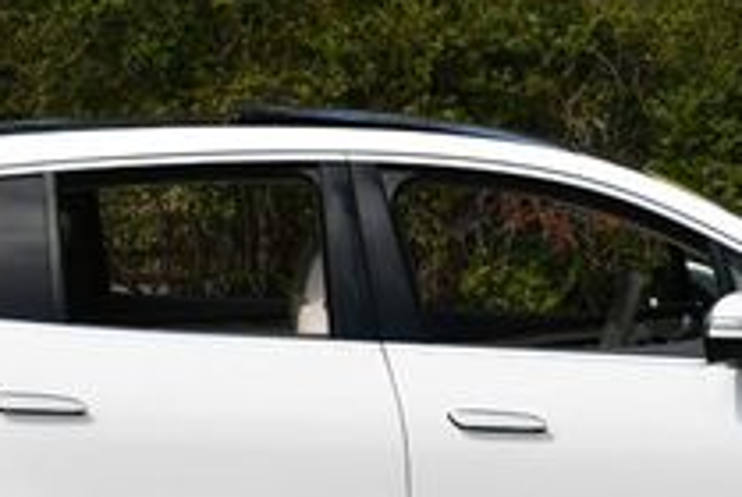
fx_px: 4045
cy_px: 234
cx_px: 412
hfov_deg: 10.5
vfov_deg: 7.0
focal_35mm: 196
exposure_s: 1/320
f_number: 9
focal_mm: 32
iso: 100
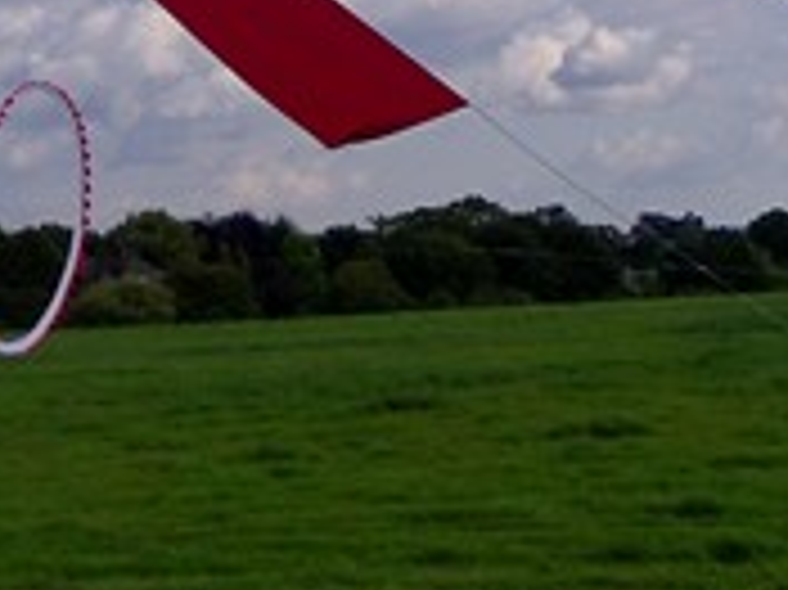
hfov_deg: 15.5
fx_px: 2844
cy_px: -239
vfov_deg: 11.4
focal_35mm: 125
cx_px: 2
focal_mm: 5.6
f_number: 9.5
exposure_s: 1/181
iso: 80
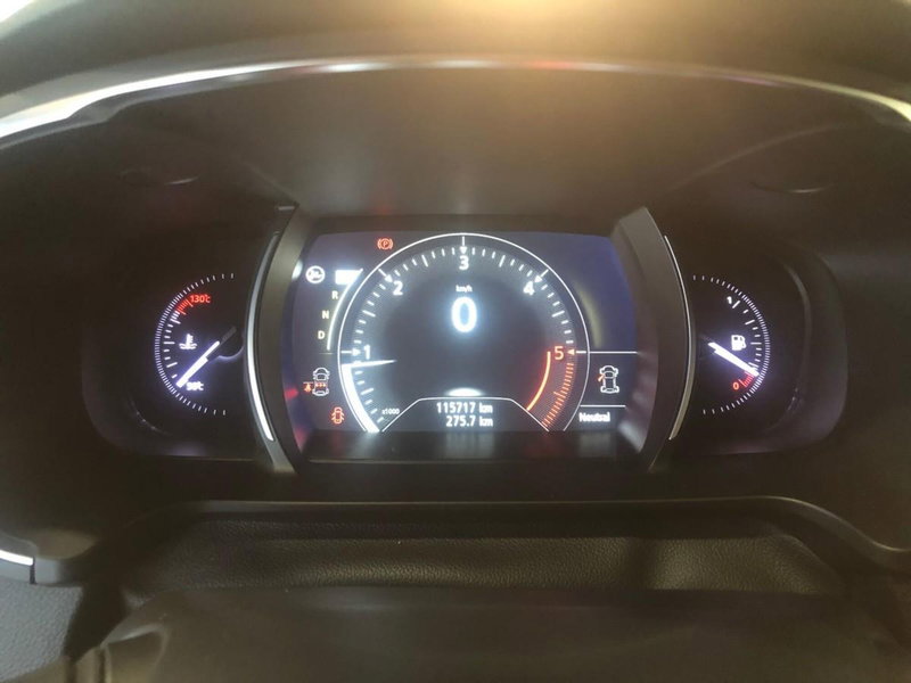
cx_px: 456
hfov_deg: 63.4
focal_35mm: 28
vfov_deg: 49.7
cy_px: 342
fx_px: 737
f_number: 1.8
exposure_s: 1/5
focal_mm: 4
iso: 80
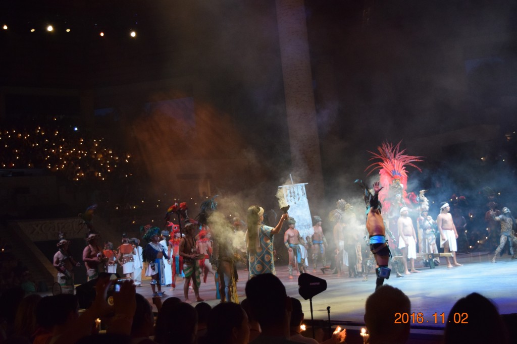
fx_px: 754
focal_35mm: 52
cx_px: 258
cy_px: 172
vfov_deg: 25.7
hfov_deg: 37.9
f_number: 4.5
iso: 2800
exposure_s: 1/60
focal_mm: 35
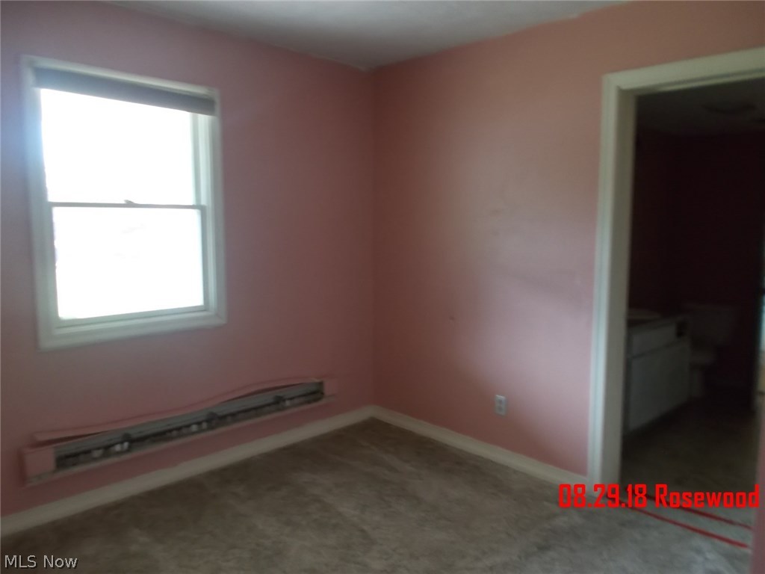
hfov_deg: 67.3
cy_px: 287
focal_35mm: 26
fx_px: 575
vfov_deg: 53.1
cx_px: 382
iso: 200
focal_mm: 4.6
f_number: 3.2
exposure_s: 1/25
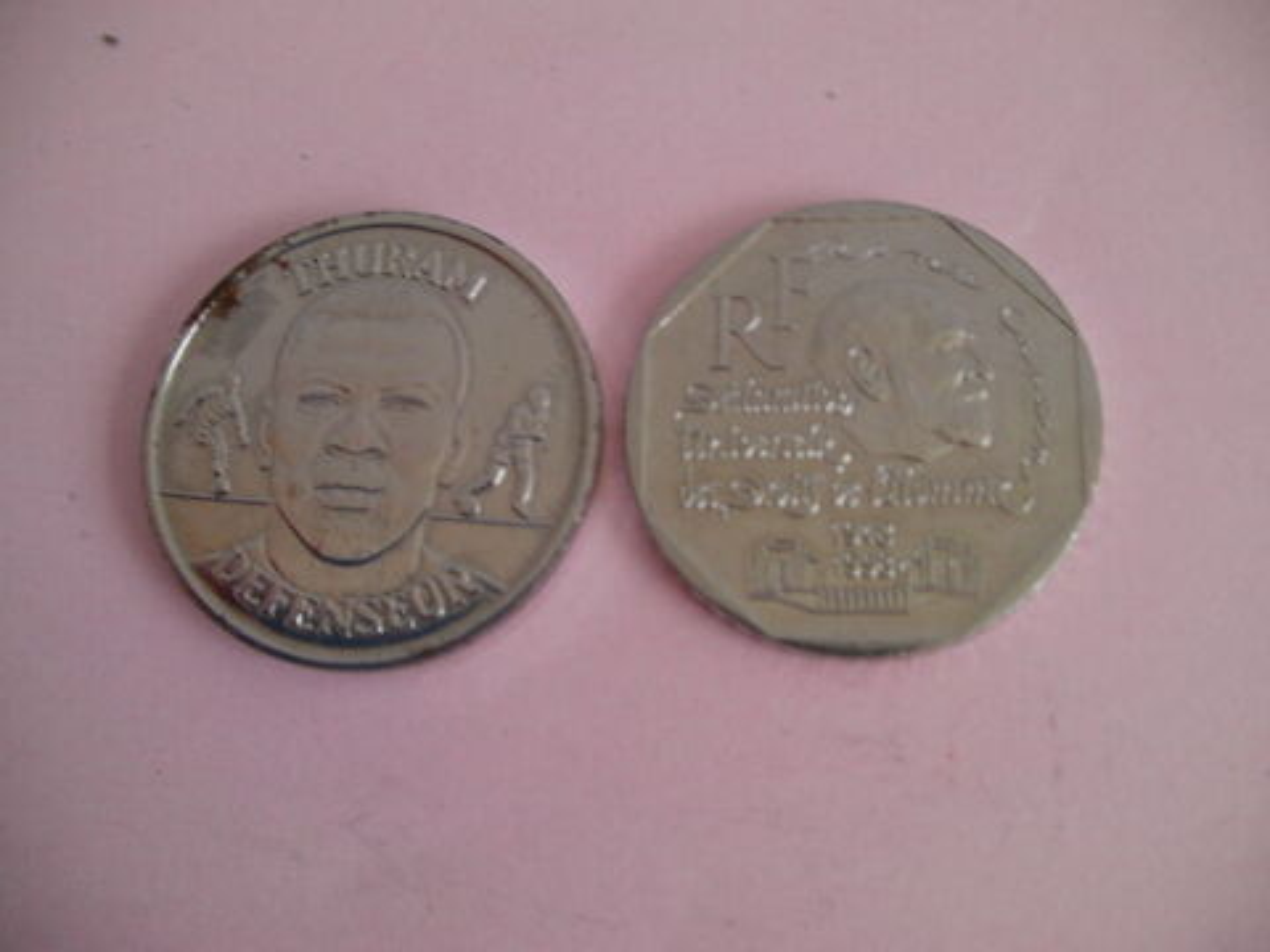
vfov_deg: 37.7
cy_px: 476
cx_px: 635
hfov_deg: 49.0
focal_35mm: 38
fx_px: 1394
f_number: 3.5
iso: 56
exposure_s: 1/30
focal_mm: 6.3
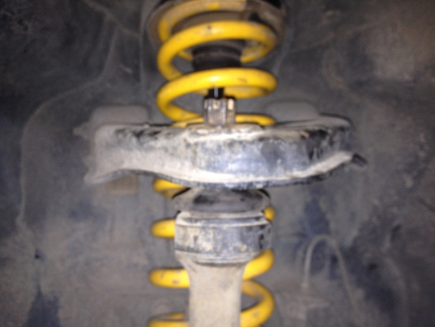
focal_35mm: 35
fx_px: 440
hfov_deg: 52.6
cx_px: 218
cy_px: 164
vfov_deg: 40.7
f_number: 2.4
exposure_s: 1/16
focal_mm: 4.28
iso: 100
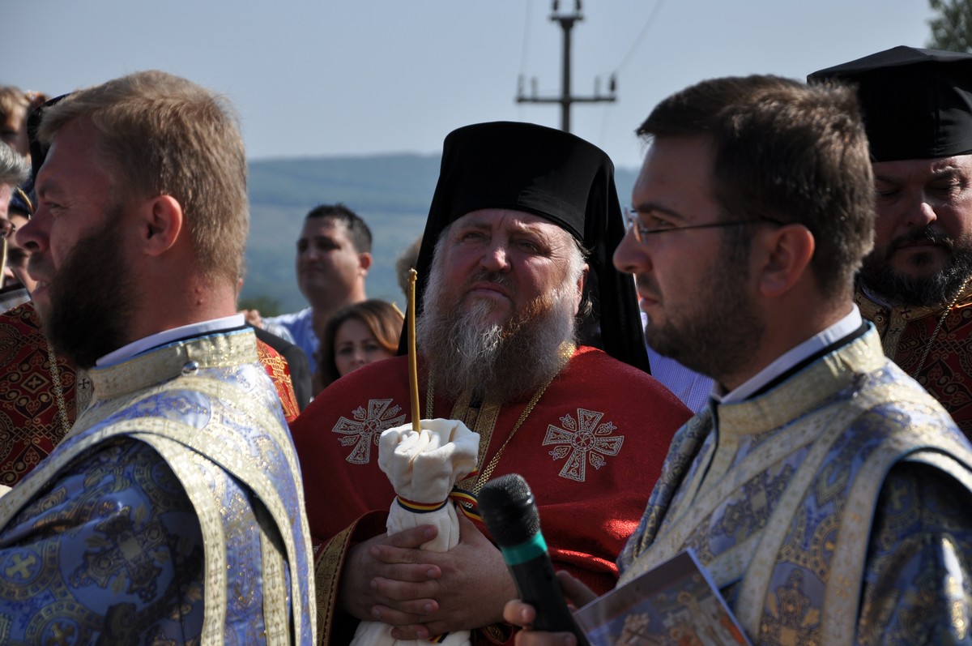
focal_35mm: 105
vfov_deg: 13.0
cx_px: 486
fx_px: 2832
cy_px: 323
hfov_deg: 19.5
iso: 200
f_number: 5.6
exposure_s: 1/1250
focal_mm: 70
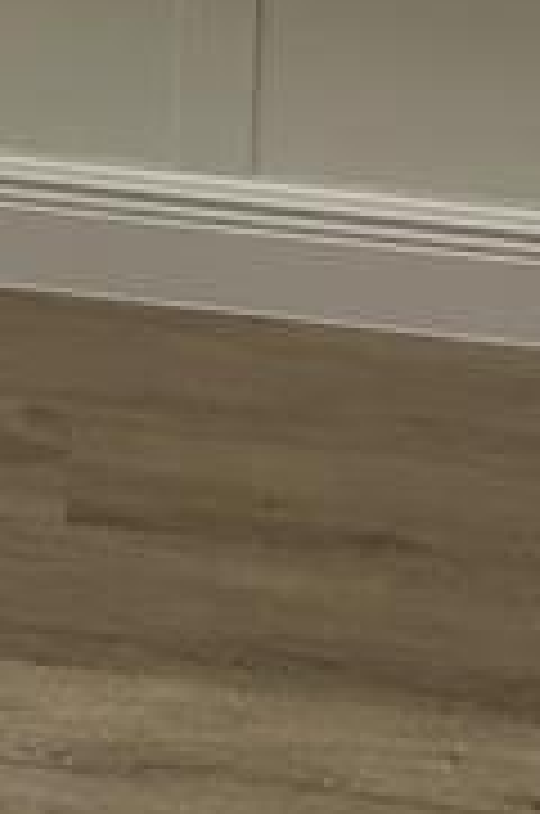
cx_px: -252
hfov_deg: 11.4
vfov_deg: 14.6
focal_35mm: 115
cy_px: -845
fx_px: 2597
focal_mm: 5.7
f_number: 1.5
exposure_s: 1/120
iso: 125
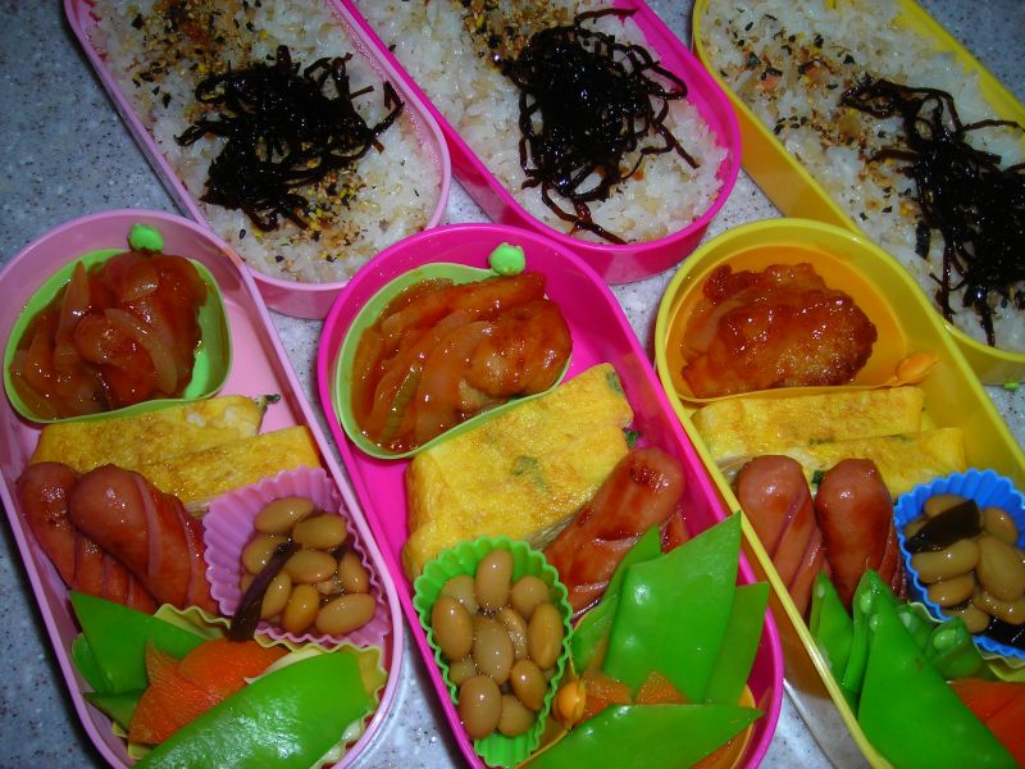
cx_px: 512
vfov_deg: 35.1
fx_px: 1214
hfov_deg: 45.8
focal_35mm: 41
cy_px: 384
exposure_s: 1/60.1
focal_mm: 6.8
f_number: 3.3
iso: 50
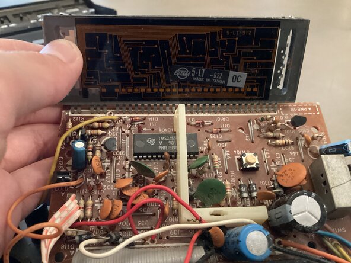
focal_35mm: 31
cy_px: 132
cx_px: 176
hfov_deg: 58.4
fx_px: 314
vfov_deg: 45.4
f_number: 2.4
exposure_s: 1/15
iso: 800
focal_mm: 3.3
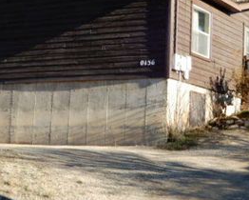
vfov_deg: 16.5
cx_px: 161
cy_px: 45
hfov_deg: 20.5
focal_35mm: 93
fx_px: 686
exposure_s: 1/200
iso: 80
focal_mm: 8.9
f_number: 4
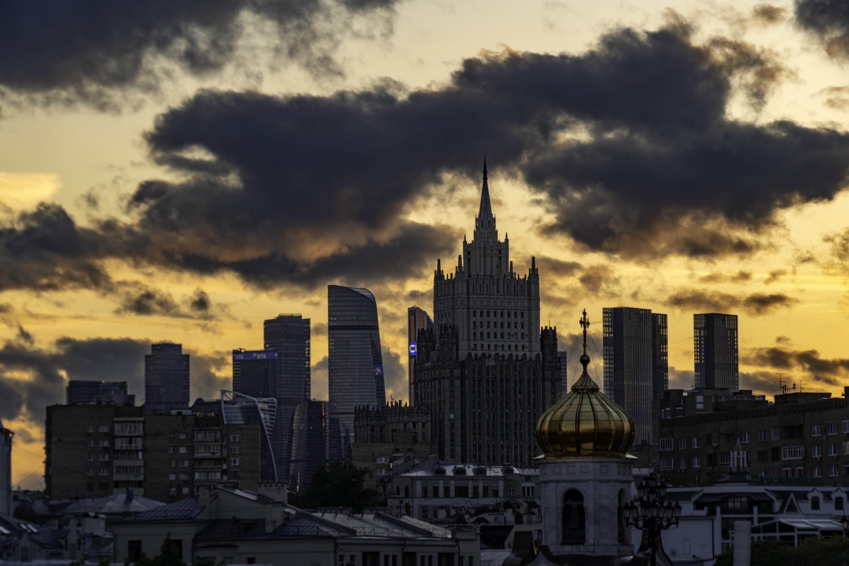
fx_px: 3844
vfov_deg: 8.4
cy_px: 283
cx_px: 424
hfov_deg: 12.6
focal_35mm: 163
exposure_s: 1/30
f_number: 13
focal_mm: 163
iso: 125
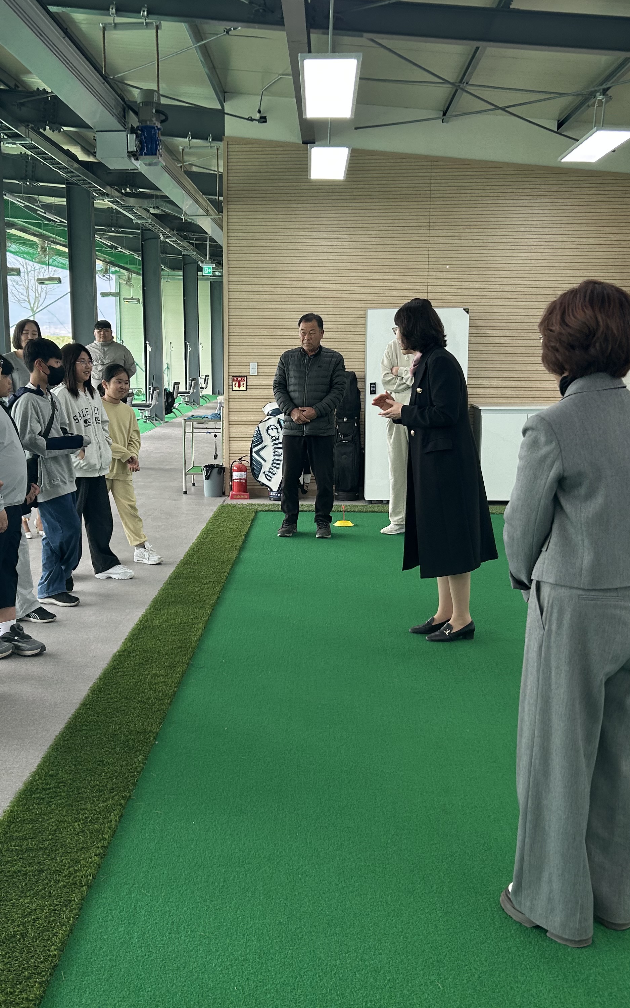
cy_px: 501
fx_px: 1016
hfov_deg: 34.2
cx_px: 231
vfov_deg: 52.7
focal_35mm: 37
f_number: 1.5
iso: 40
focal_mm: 5.7
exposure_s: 1/166
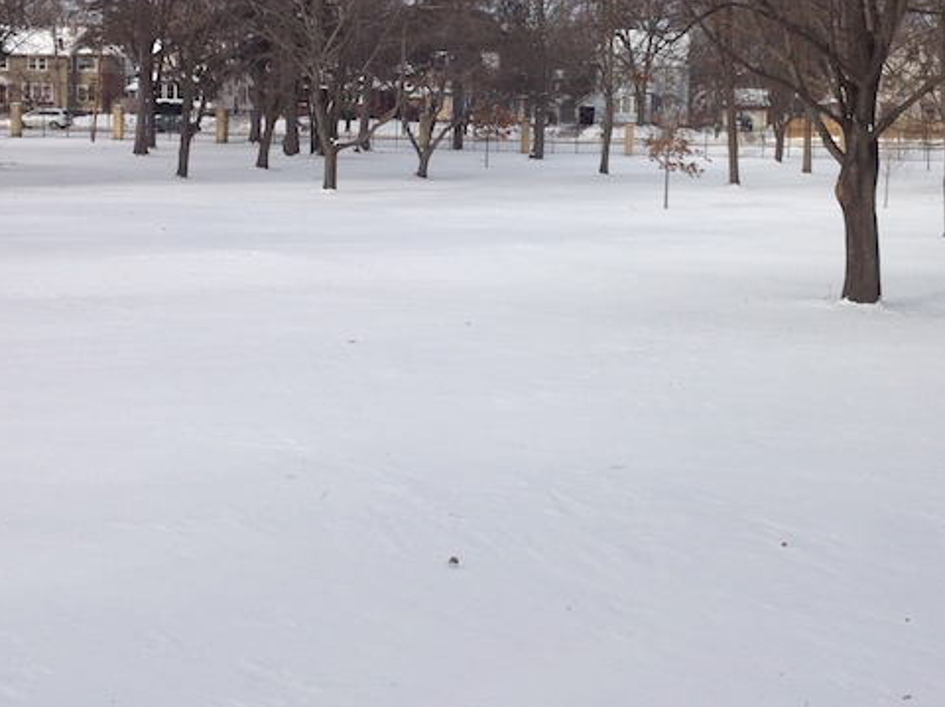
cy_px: 246
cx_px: 496
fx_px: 1527
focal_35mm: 56
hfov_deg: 34.4
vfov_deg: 25.9
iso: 50
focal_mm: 4.28
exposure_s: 1/2519
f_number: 2.4
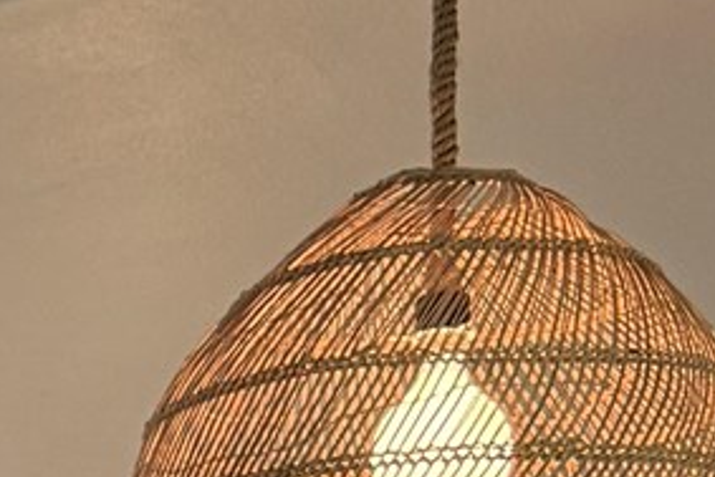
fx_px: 4034
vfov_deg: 6.3
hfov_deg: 9.2
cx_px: -910
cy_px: 1370
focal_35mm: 203
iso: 160
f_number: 1.78
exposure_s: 1/120
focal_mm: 6.76
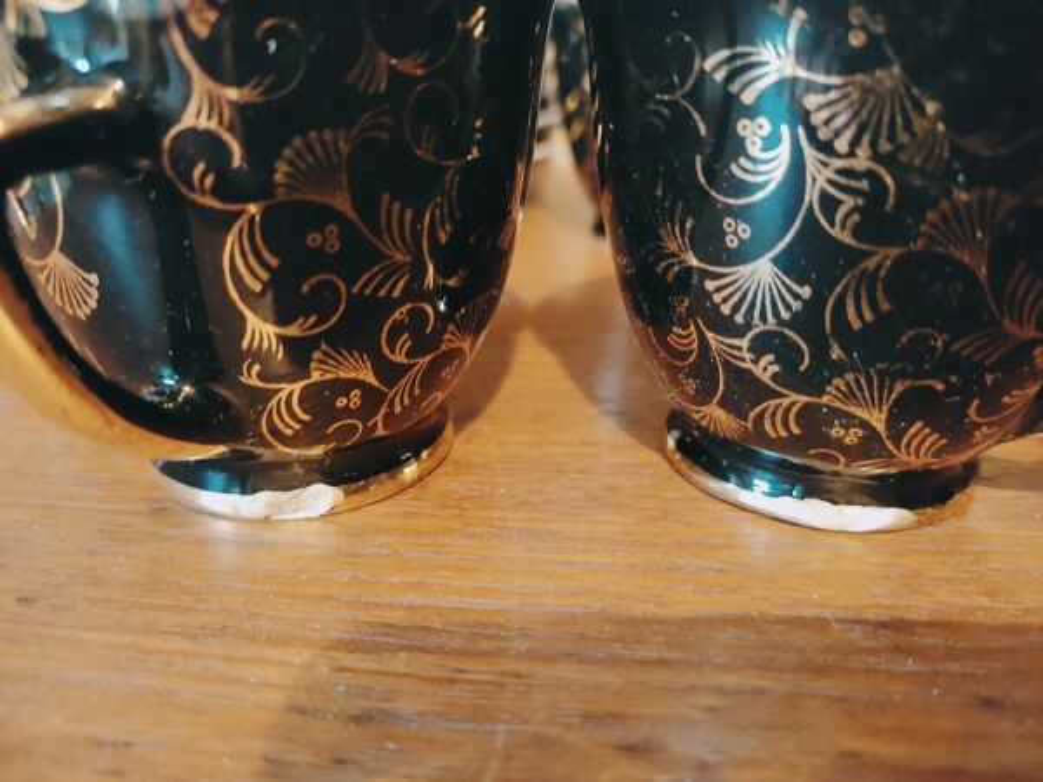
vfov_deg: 53.1
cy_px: 391
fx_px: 783
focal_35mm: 26
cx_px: 522
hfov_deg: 67.3
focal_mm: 4.74
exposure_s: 1/14
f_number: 1.79
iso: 6970
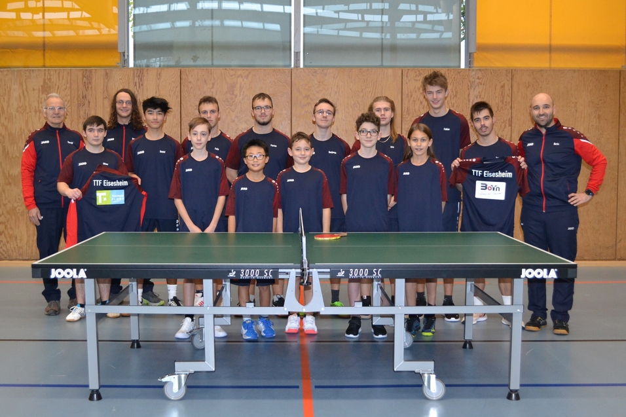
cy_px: 208
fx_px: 626
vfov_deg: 36.9
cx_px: 313
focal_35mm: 36
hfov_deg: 53.1
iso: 1600
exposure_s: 1/60
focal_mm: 24
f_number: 4
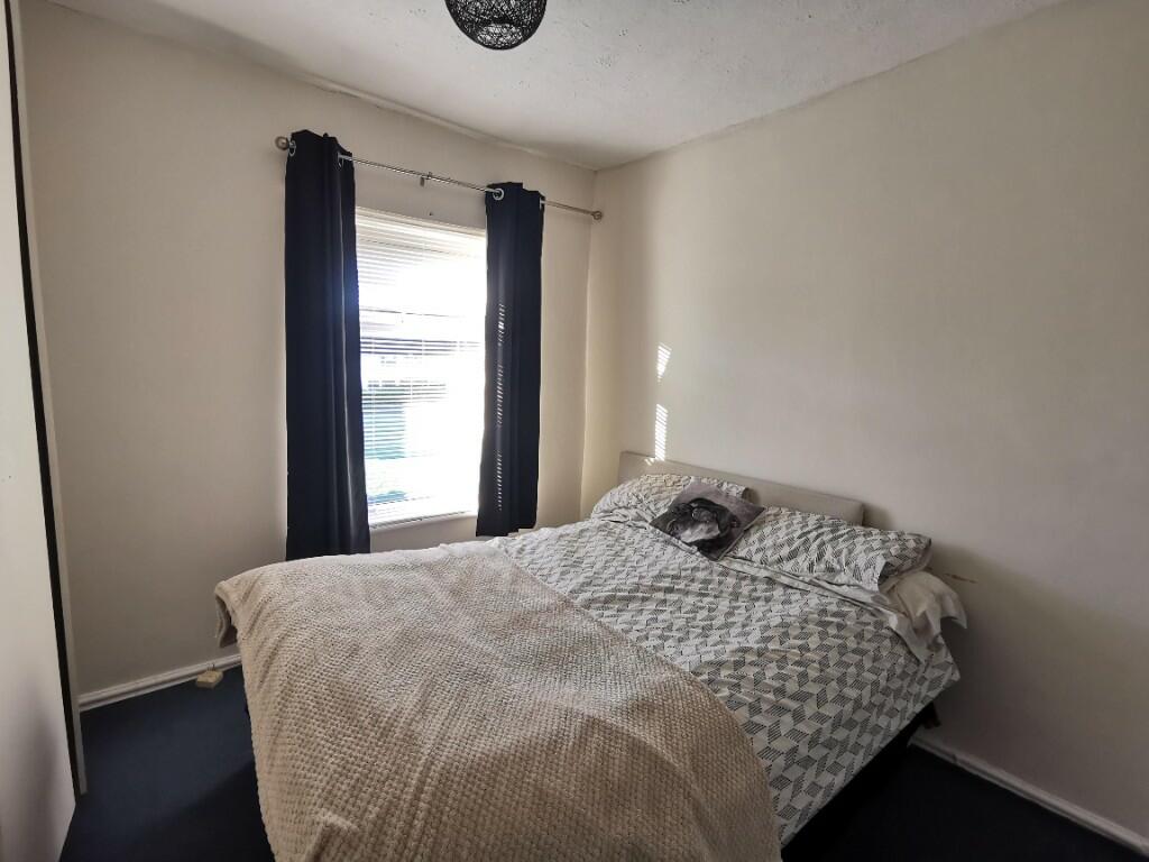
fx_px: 564
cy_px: 431
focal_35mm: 17
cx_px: 574
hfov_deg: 91.0
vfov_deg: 74.7
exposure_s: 1/50
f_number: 2.2
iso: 125
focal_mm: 2.26
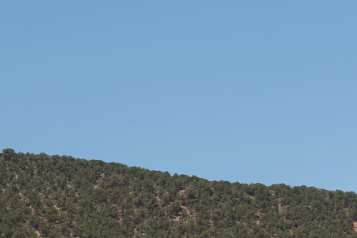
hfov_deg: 11.2
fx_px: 1606
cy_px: 367
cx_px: -405
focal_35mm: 162
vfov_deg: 8.3
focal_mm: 34
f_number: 7.1
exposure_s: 1/320
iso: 160
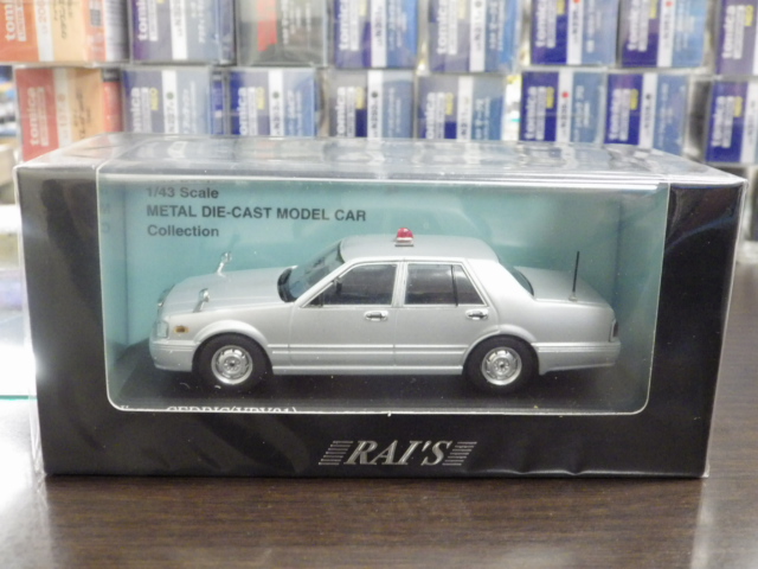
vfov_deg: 35.1
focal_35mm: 41
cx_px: 379
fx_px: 898
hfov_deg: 45.8
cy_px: 284
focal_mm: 7.4
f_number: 3.6
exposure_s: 1/25
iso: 1000
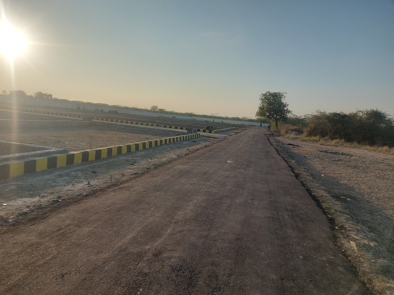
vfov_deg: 56.8
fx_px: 273
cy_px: 148
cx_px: 197
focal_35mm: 24
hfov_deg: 71.6
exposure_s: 1/788
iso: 32
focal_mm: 5.23
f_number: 1.8
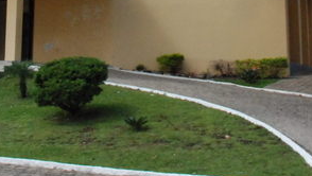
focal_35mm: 77
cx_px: 96
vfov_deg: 14.9
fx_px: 638
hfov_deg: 27.3
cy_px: -62
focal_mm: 18
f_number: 14
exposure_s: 1/800
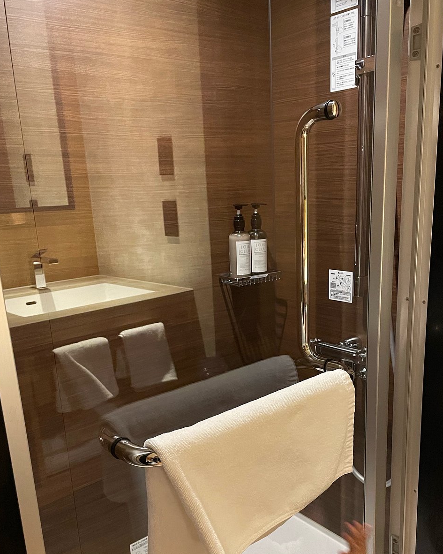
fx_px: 541
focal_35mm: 33
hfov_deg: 44.5
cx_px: 250
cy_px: 342
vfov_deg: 53.7
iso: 500
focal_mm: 4.2
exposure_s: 1/30
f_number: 1.6
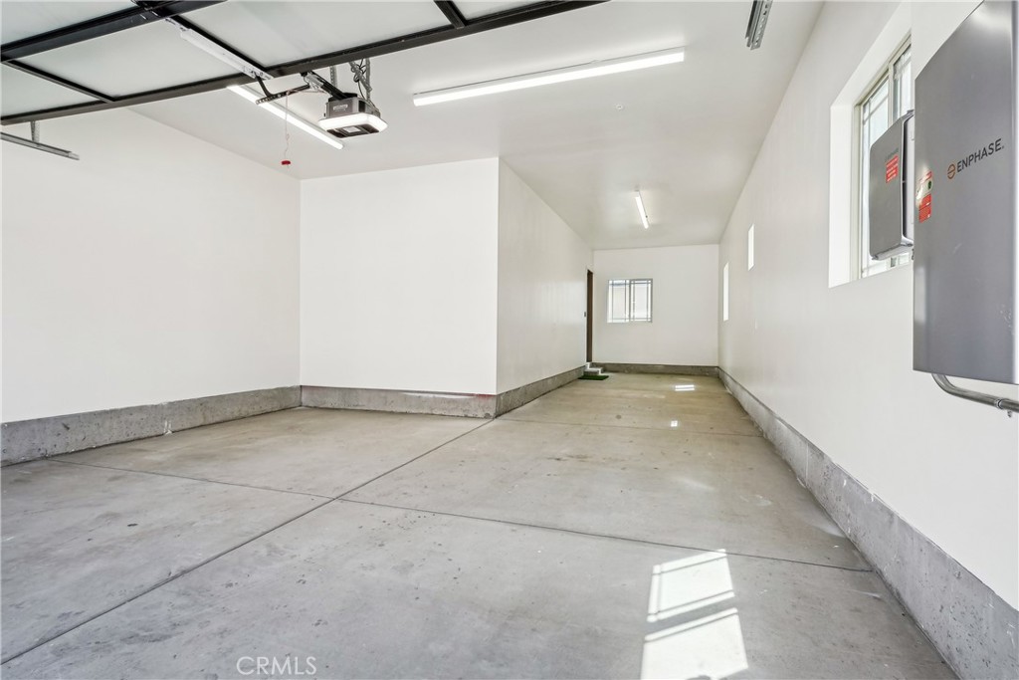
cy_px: 340
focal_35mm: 16
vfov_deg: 73.8
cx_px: 510
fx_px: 453
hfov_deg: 96.7
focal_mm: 10.5
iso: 160
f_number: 8
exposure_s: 1/55
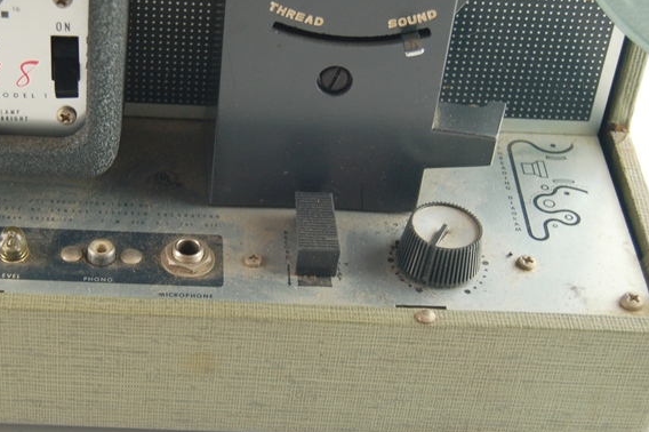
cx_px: 179
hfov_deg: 24.8
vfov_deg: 16.8
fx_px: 1459
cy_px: 194
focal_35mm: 81
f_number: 4.5
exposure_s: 1/30
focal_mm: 34
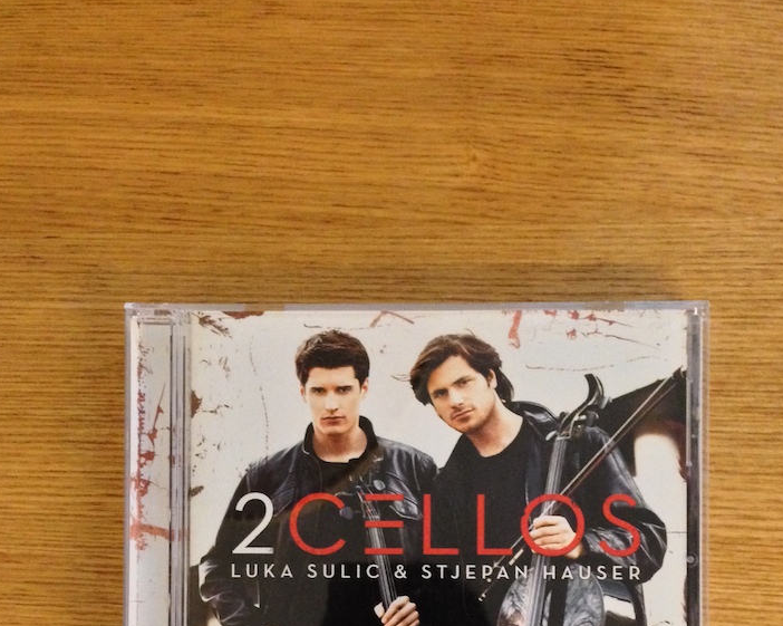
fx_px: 1089
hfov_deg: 39.5
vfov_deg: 30.7
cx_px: 413
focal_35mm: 47
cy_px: 559
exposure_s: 1/15
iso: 500
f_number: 2.4
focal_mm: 4.12
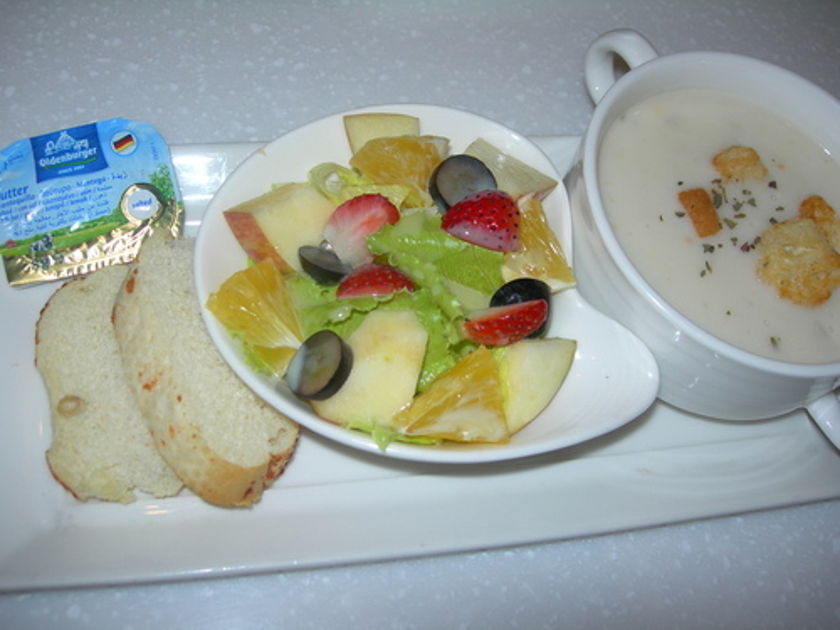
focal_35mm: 38
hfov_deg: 49.0
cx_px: 420
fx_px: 922
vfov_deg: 37.7
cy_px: 315
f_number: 2.8
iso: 50
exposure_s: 1/60.1
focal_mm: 7.8
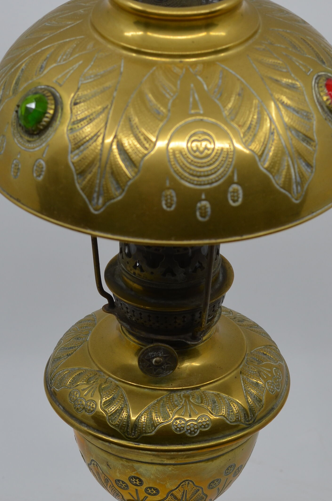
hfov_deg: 10.5
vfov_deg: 15.7
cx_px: 194
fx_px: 1806
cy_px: 384
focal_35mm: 130
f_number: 6.3
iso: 200
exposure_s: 1/160
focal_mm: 50
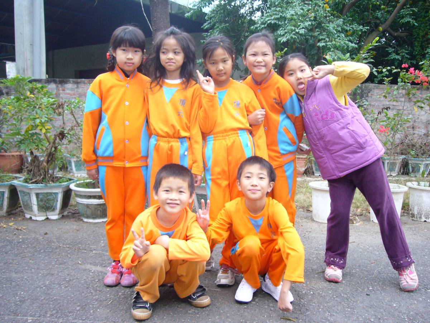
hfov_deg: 55.4
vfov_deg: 42.9
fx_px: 410
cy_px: 162
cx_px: 215
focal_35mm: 33
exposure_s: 1/10
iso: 125
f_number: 3
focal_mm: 5.4
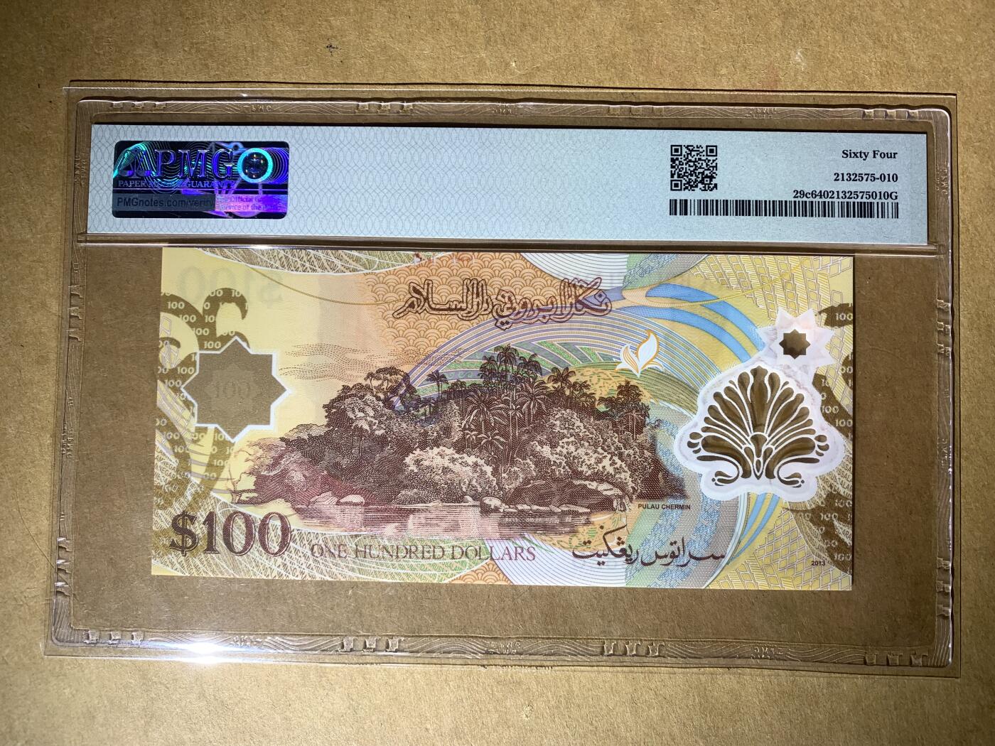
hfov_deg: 67.3
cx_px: 498
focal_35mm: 26
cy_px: 373
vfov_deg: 53.1
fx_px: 747
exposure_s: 1/182
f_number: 1.8
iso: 25
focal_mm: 4.25
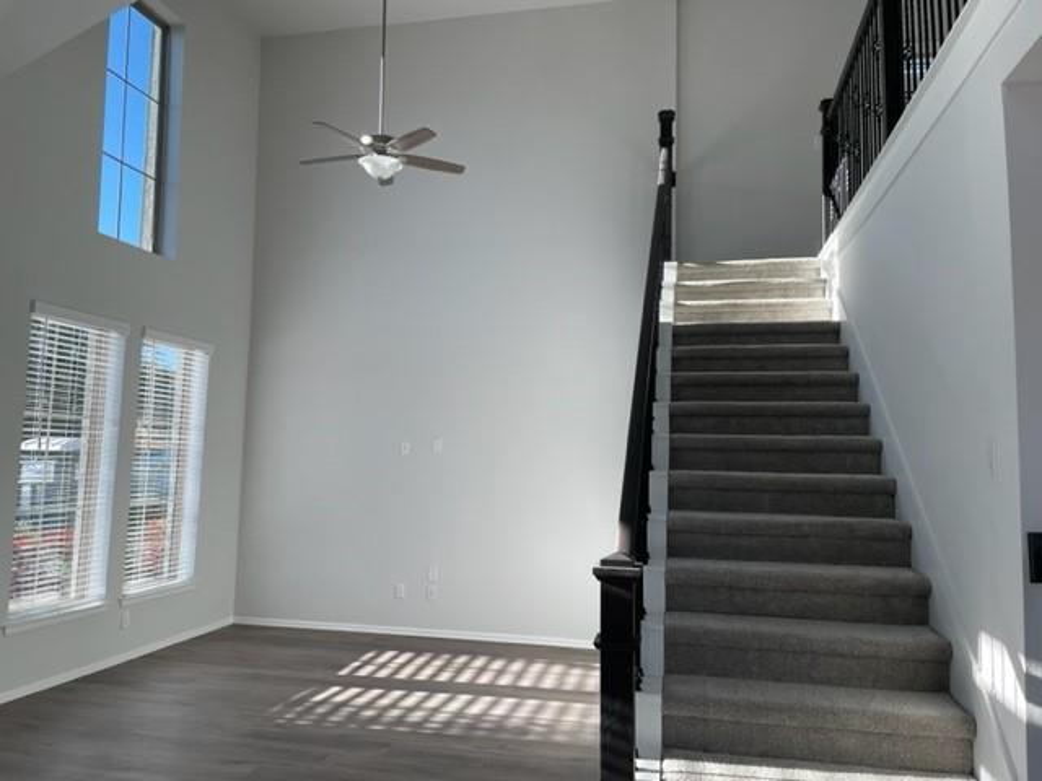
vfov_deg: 53.1
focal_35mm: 26
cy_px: 390
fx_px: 783
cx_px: 521
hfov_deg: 67.3
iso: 32
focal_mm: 4.2
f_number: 1.6
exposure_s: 1/473
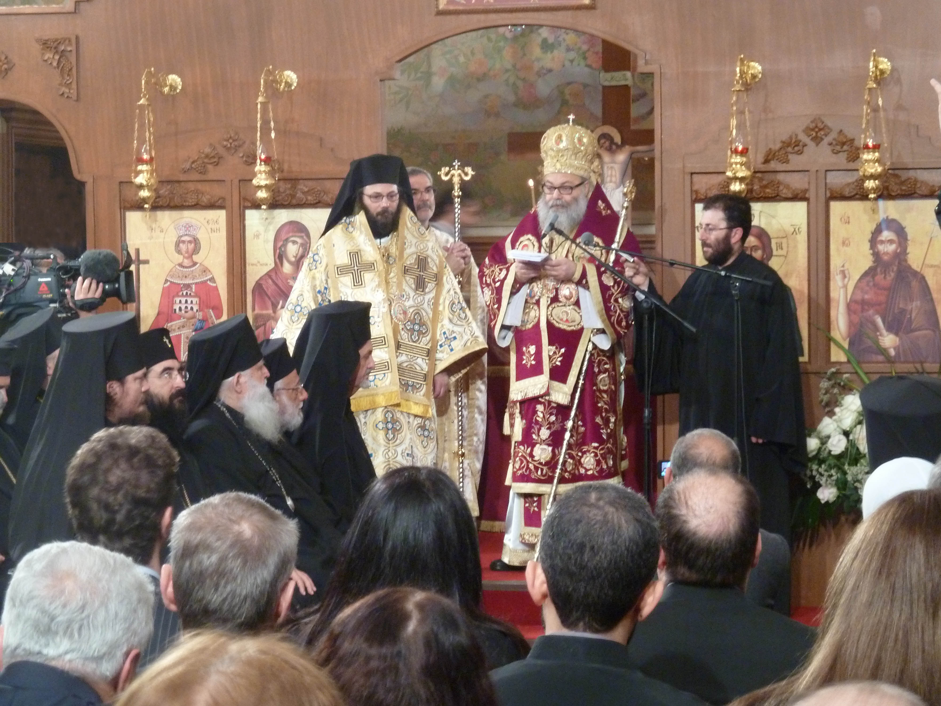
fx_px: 2827
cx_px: 470
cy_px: 353
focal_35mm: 104
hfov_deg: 18.9
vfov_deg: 14.2
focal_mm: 17
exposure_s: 1/15
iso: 400
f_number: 4.3
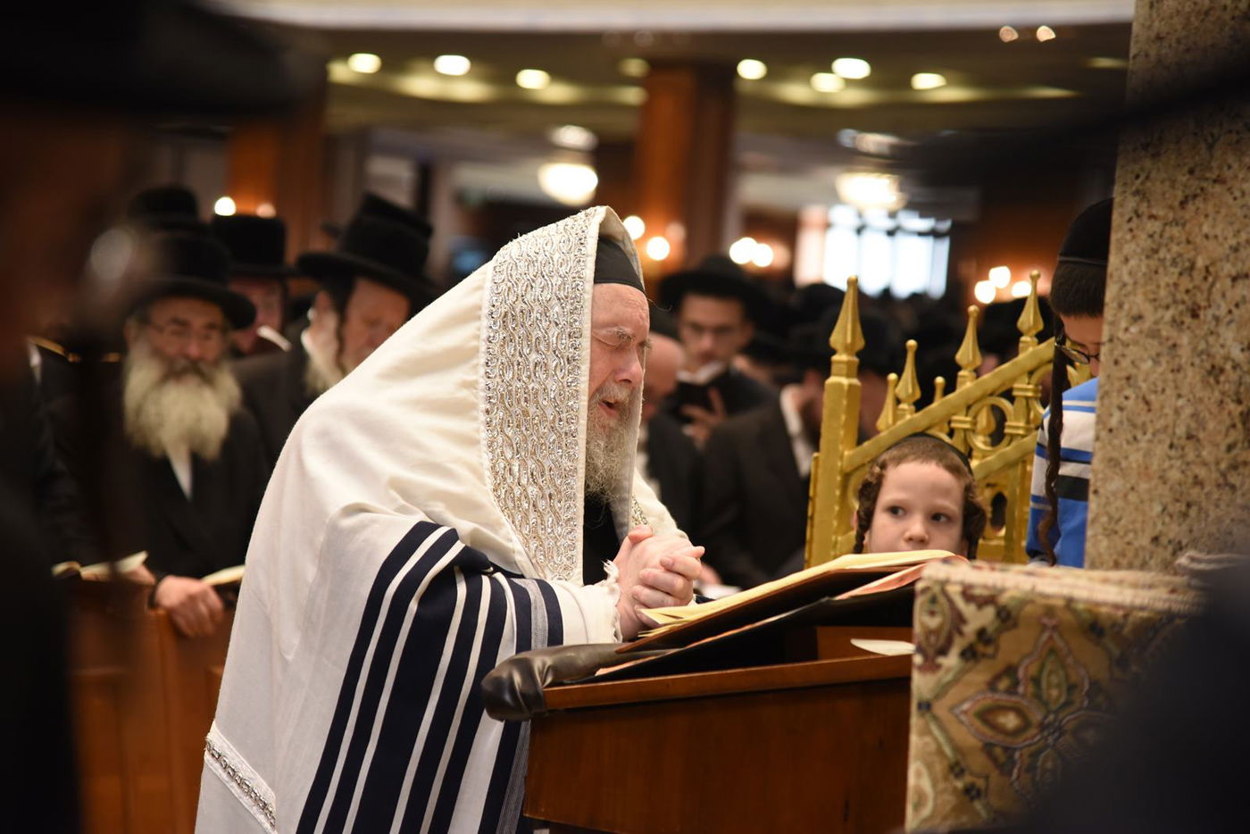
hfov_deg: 17.1
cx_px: 625
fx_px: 4167
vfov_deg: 11.4
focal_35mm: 120
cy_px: 417
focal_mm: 120
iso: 1250
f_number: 4
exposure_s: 1/100
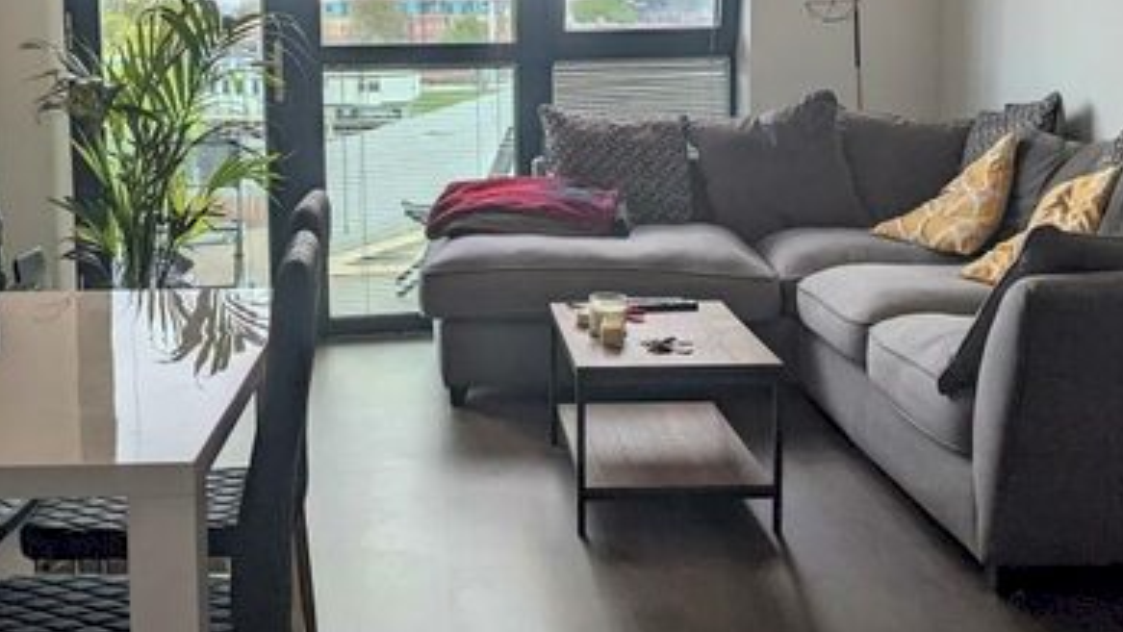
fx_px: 1579
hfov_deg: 39.0
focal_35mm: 53
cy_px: 215
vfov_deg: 22.6
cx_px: 447
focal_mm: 4.38
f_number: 1.73
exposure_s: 1/634
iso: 49
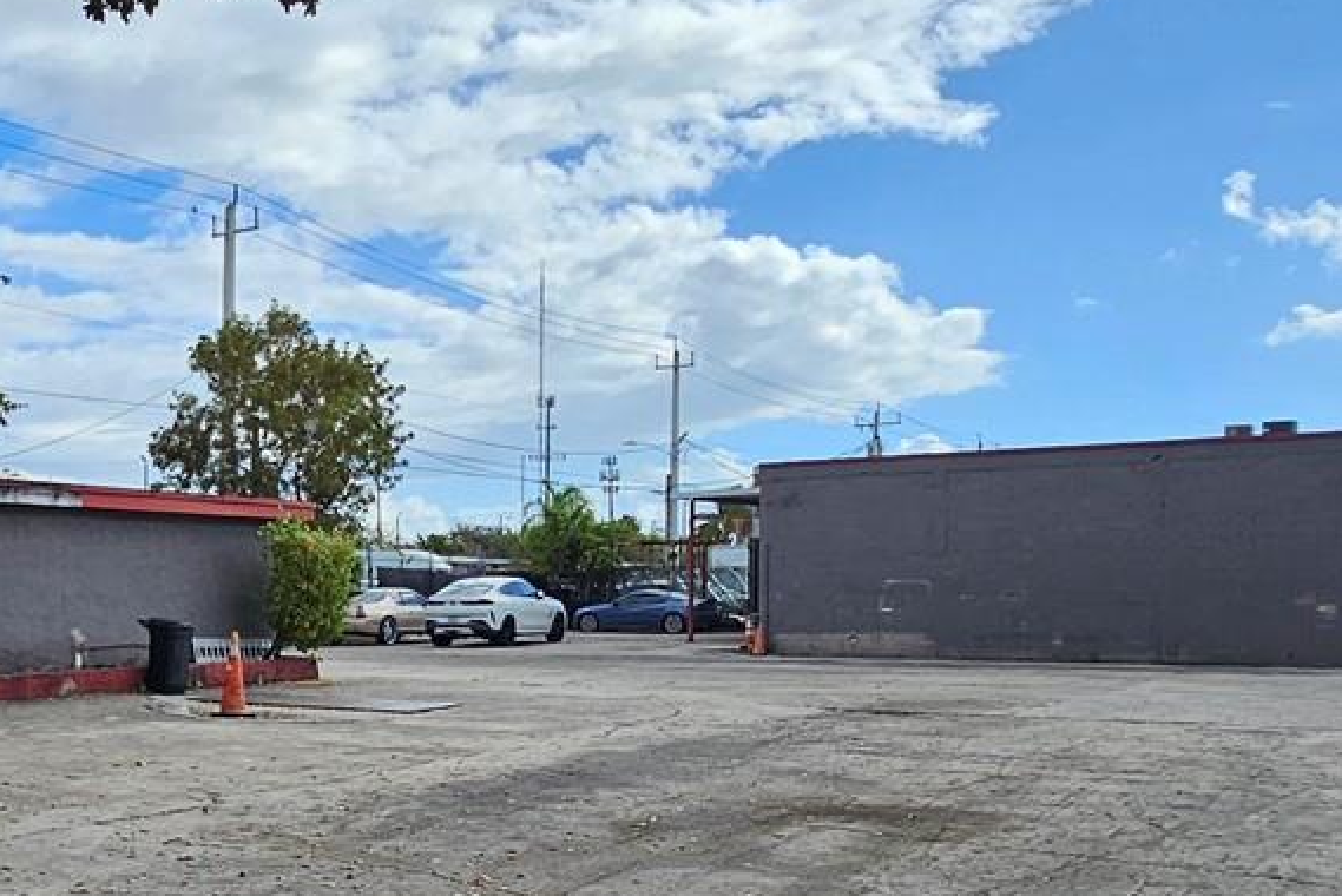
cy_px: 644
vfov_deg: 34.5
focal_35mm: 38
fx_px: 1417
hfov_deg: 47.2
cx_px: 222
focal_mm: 2.2
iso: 50
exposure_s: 1/2890
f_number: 2.2
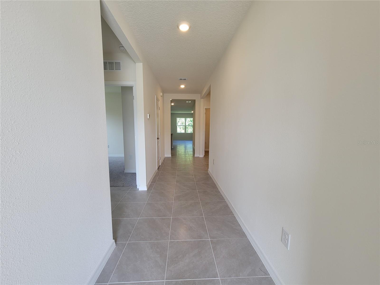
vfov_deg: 89.9
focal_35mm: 13
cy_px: 142
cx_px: 190
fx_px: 143
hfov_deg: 106.2
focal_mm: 2.2
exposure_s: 1/60
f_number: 2.2
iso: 50
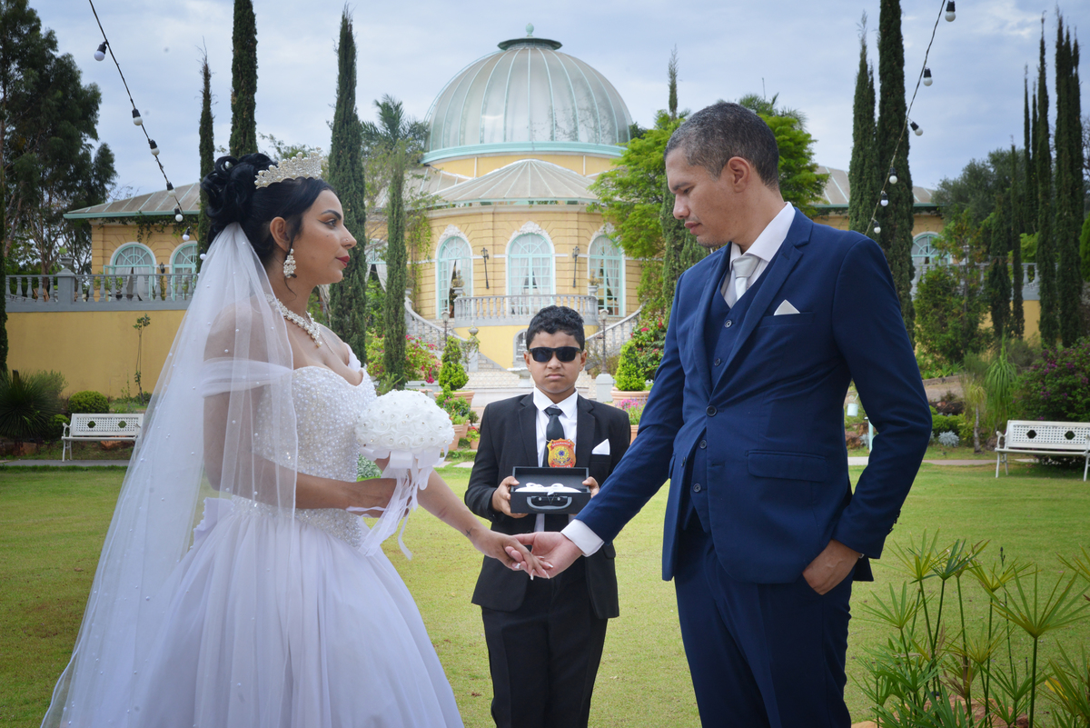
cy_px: 364
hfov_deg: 41.1
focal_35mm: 48
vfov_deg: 28.1
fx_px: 1454
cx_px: 545
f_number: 11
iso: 640
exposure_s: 1/250
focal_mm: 48
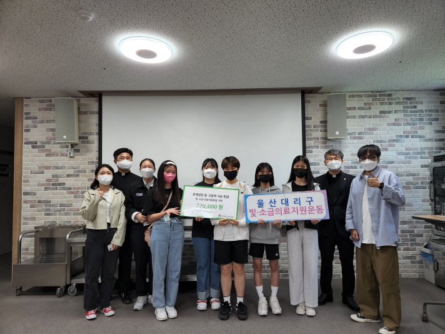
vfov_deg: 58.9
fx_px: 296
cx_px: 222
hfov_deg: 73.9
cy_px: 167
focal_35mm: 23
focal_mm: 5.4
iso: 125
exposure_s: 1/180
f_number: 1.8
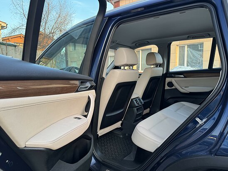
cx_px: 114
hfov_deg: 71.6
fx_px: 158
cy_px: 86
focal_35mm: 24
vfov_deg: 56.8
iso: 160
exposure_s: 1/121
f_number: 1.78
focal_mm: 6.76
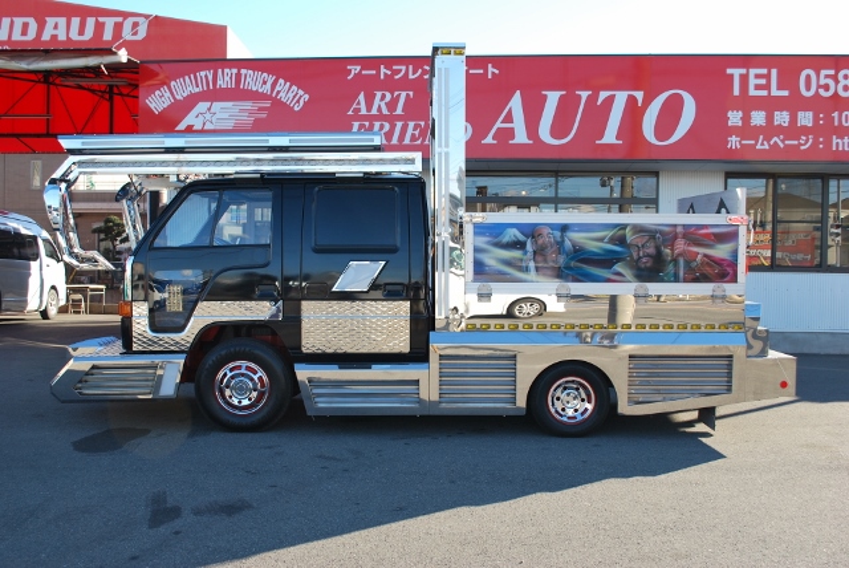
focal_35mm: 36
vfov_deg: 36.9
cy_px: 284
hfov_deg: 53.1
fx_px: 850
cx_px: 424
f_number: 5.6
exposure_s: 1/125
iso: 100
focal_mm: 24
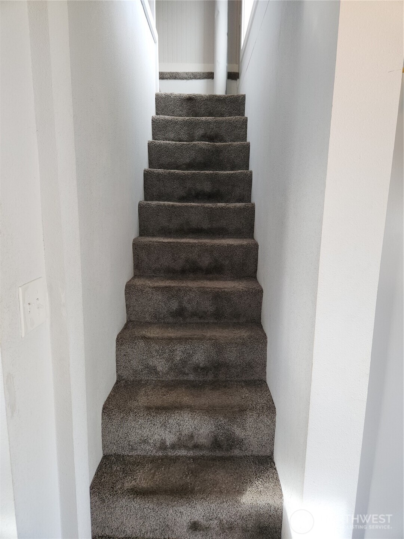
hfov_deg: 58.9
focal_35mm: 23
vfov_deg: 73.9
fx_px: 358
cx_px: 202
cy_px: 270
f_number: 1.8
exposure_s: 1/60
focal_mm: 5.4
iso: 64
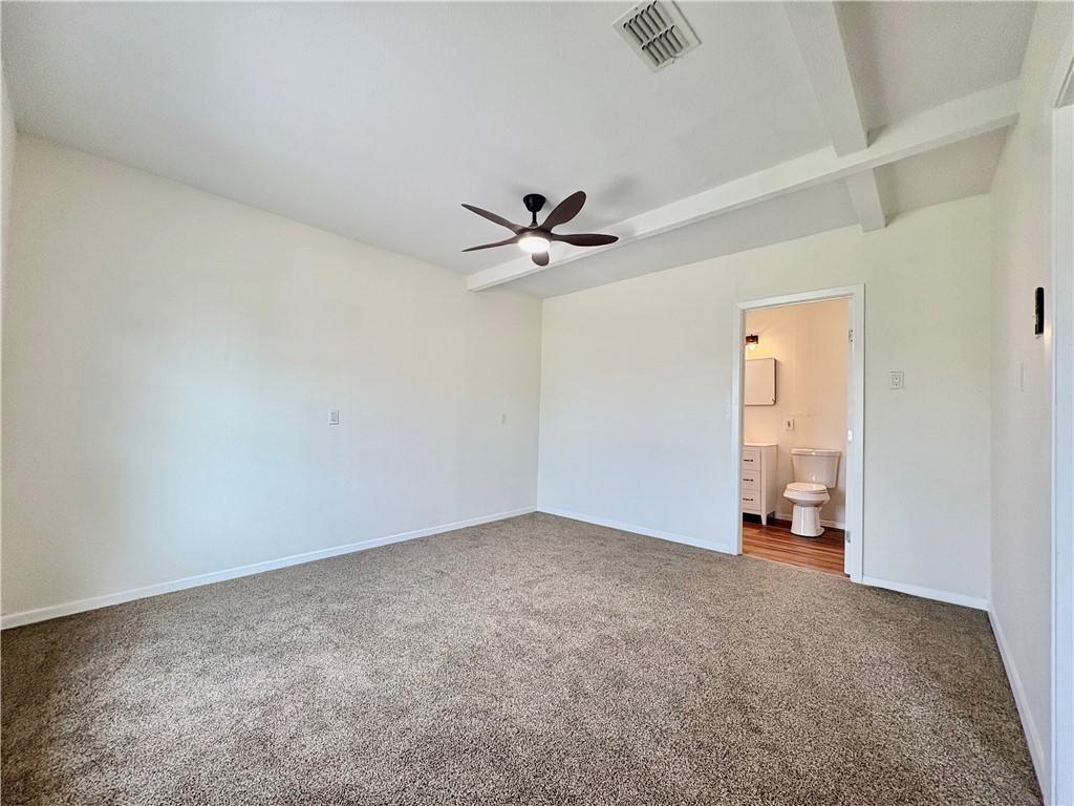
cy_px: 403
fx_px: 434
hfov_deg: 102.1
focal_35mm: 14
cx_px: 537
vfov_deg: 85.7
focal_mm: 2.22
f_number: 2.2
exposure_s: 1/114
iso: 100
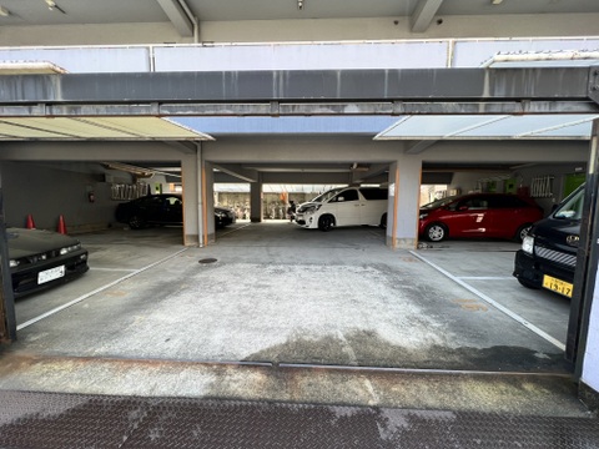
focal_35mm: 13
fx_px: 225
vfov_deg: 89.9
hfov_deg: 106.2
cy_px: 224
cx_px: 300
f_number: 1.8
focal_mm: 1.57
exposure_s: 1/99
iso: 32
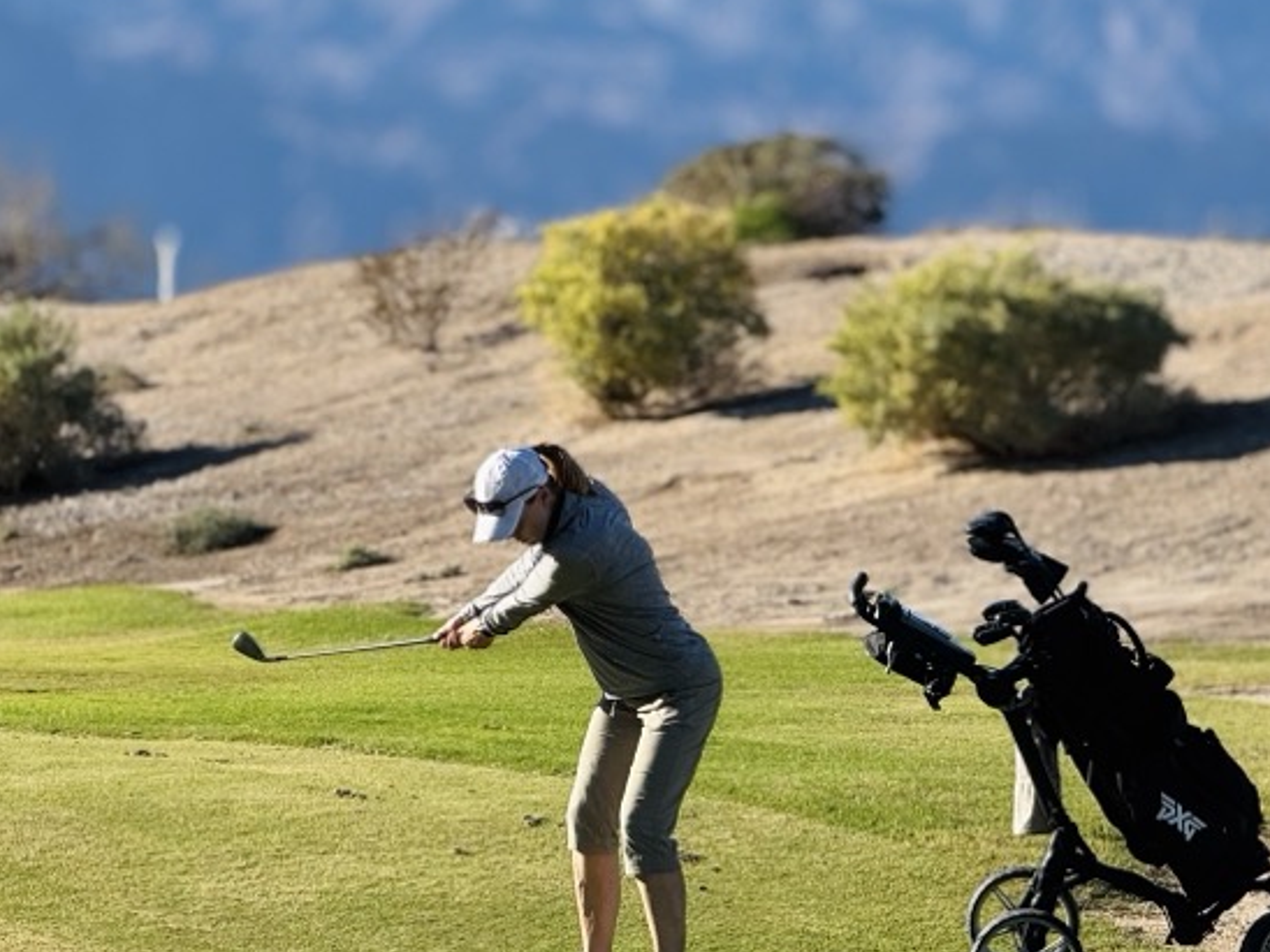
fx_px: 8035
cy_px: 394
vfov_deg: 6.8
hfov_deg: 9.0
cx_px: 598
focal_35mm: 219
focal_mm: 15.66
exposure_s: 1/1186
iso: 50
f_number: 2.8
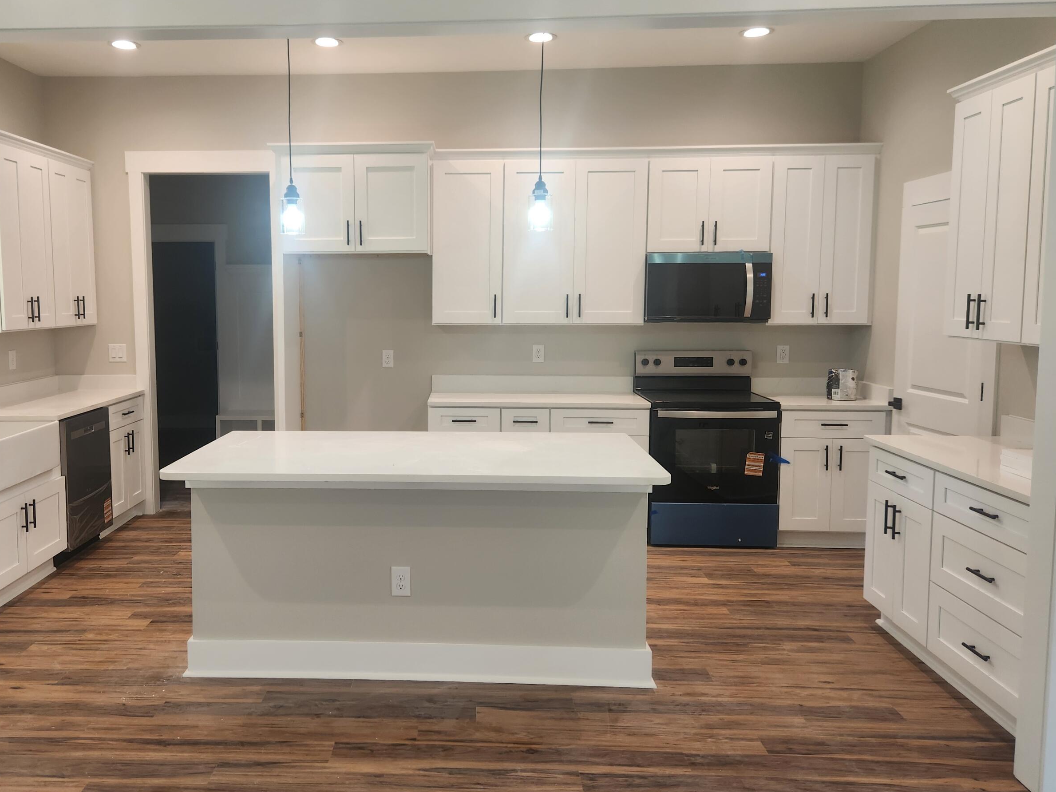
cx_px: 433
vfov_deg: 48.2
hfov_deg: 61.2
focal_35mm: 29
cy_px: 369
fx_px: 885
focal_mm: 5.4
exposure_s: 1/120
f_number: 1.8
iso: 100
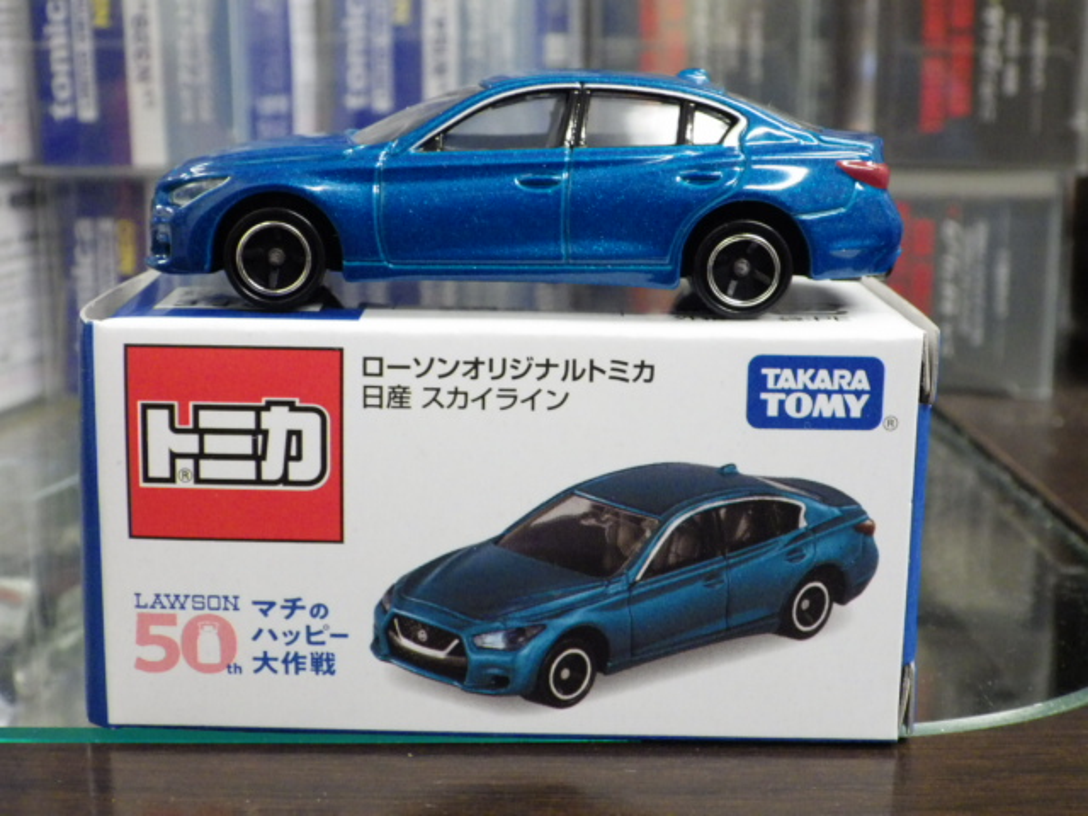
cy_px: 408
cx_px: 544
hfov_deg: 32.7
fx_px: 1854
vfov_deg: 24.8
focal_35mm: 59
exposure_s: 1/30
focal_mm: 10.7
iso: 800
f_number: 4
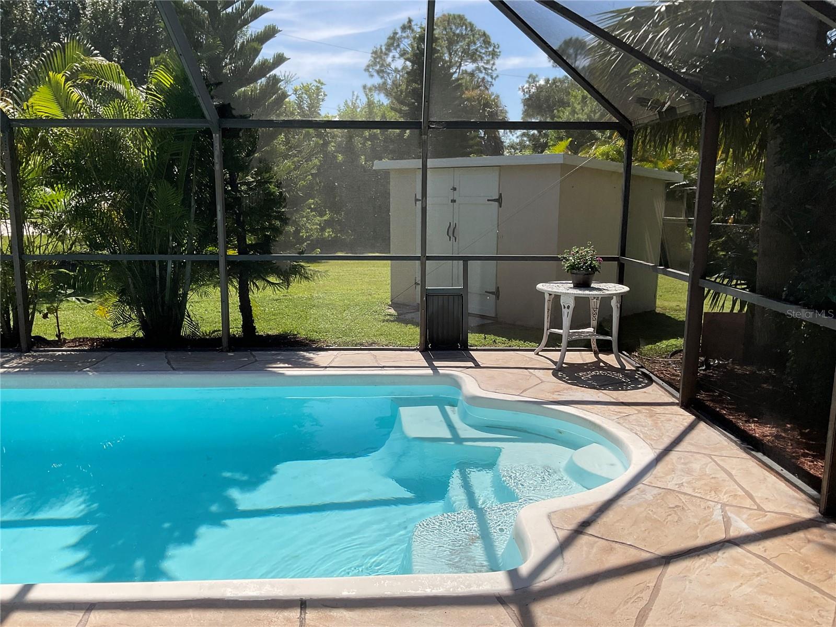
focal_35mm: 29
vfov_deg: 48.2
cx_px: 418
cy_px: 314
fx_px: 700
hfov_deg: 61.7
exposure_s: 1/2058
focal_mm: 3
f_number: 1.8
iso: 16
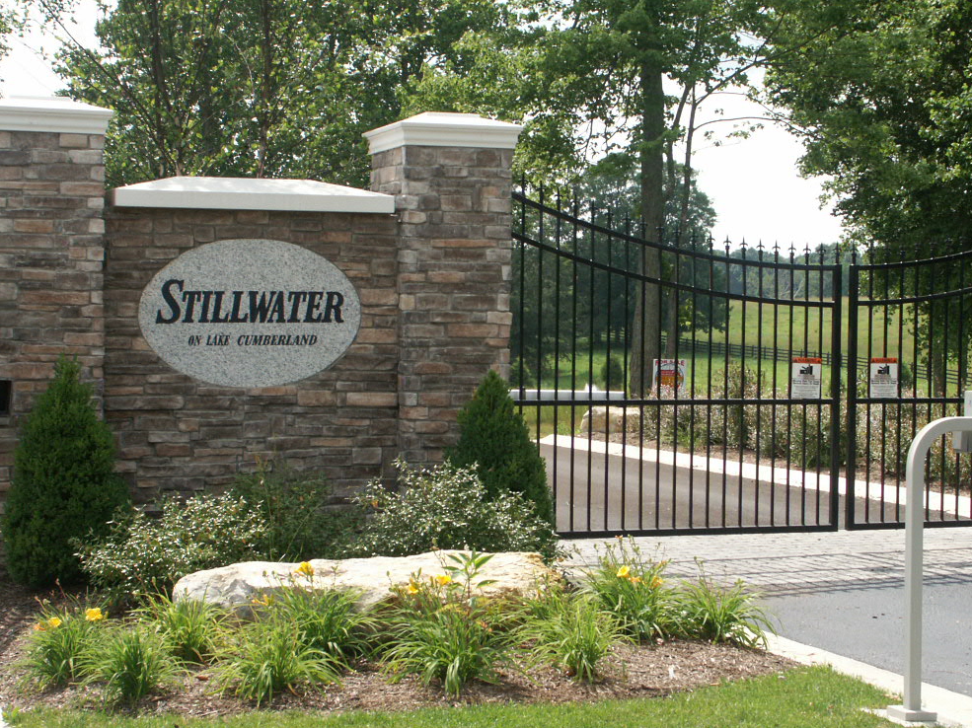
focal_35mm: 65
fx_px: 1825
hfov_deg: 29.8
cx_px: 536
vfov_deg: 22.6
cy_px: 361
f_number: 6.7
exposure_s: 1/350
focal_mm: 12.92
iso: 100
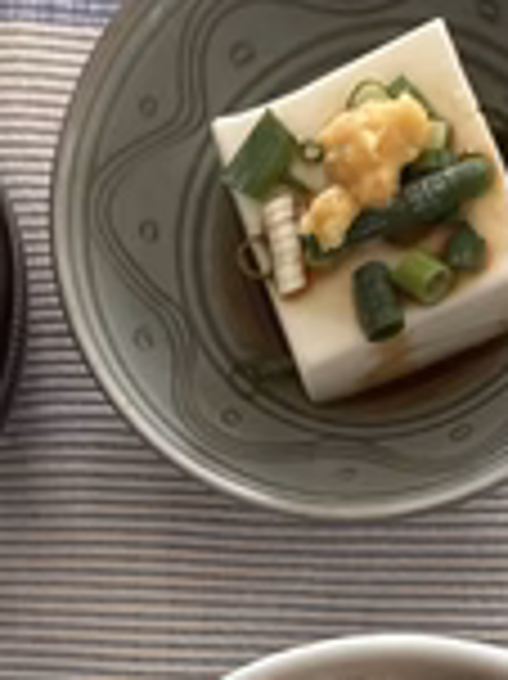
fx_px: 1352
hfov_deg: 21.1
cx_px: 126
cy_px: 703
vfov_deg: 26.5
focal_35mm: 69
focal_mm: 5.96
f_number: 1.6
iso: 640
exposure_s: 1/40
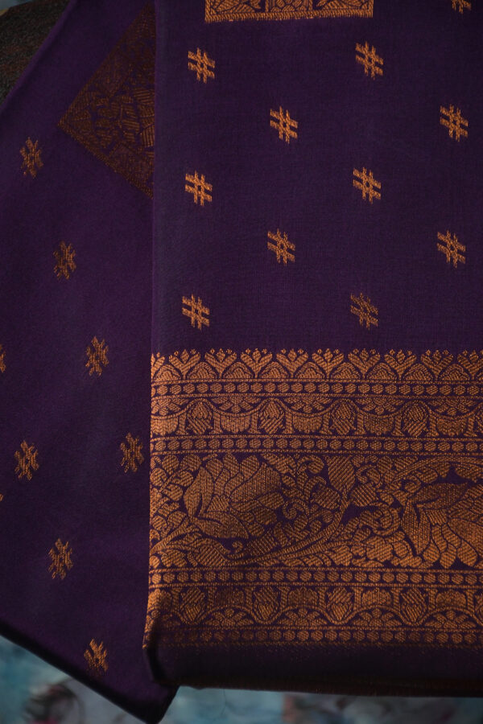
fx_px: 2415
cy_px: 362
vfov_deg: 17.1
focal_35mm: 120
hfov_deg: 11.4
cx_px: 242
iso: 2000
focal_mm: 80
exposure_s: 1/160
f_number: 5.3
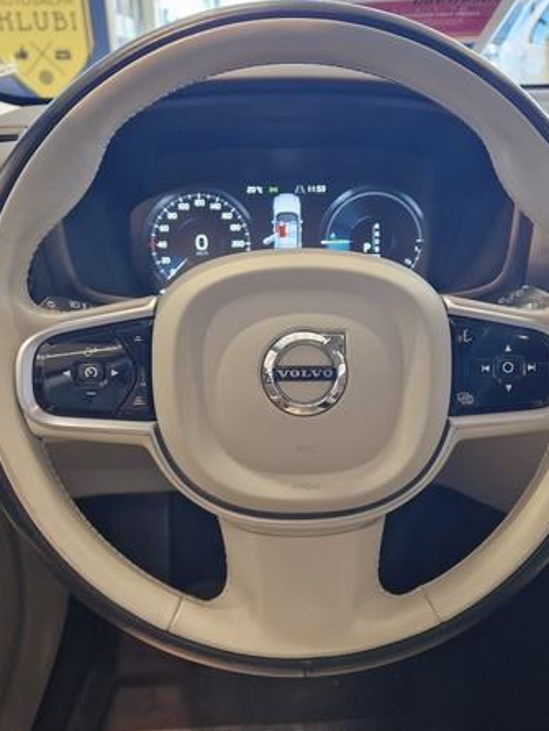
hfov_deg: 42.8
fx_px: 697
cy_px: 362
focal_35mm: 33
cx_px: 320
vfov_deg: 55.3
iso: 160
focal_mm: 5.4
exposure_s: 1/100
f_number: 1.8
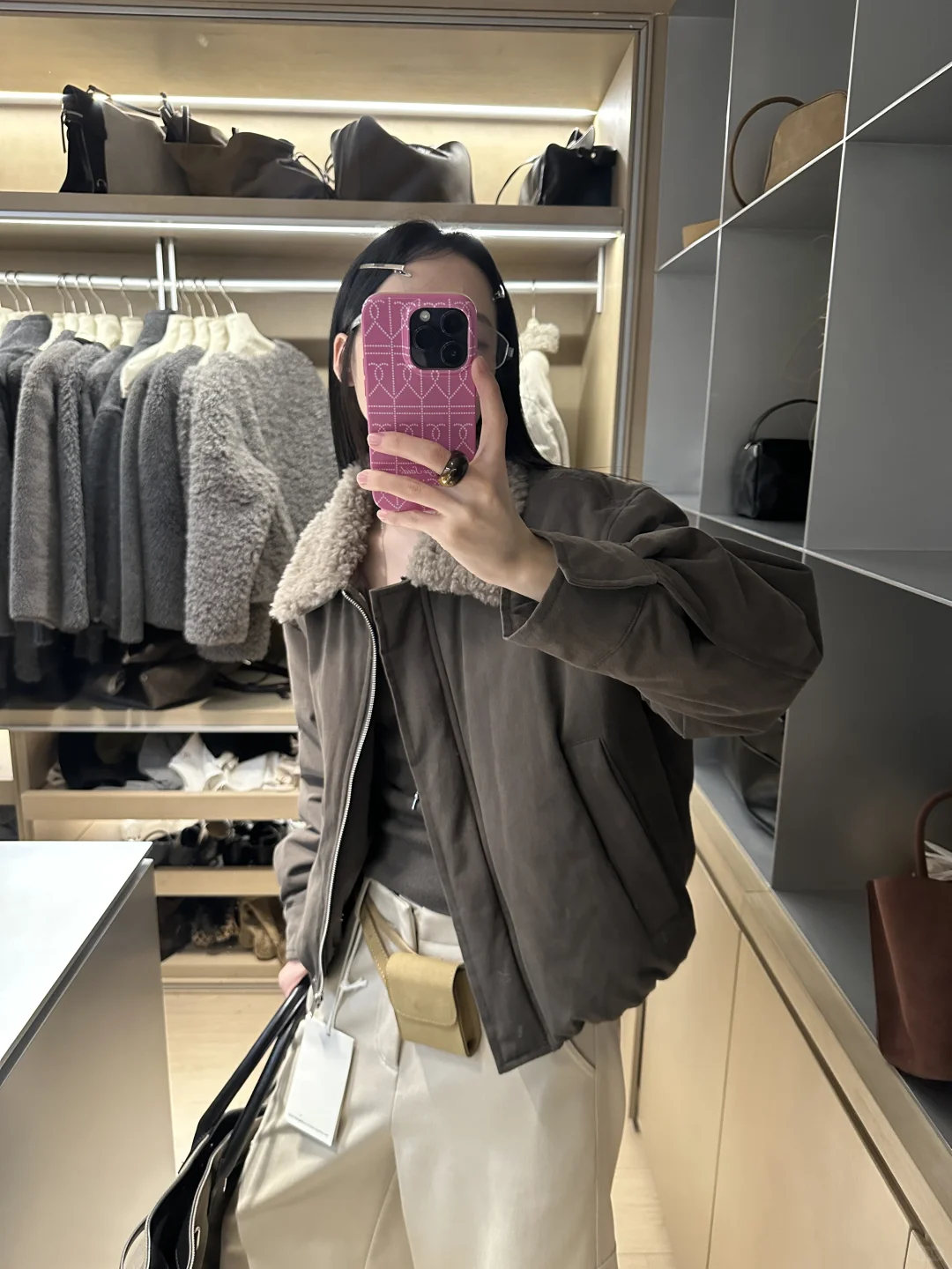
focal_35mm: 24
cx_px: 476
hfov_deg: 56.8
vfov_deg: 71.6
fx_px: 880
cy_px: 634
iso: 500
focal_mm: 6.86
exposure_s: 1/58
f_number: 1.78
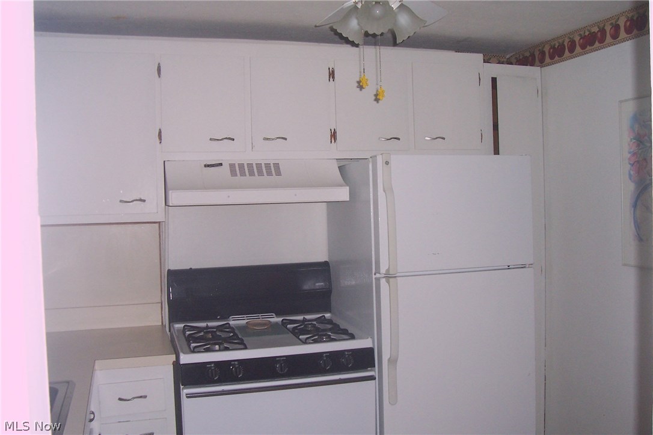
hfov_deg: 55.8
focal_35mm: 34
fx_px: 616
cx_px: 326
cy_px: 218
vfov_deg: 38.8
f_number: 2.7
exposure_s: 1/60
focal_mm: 5.6
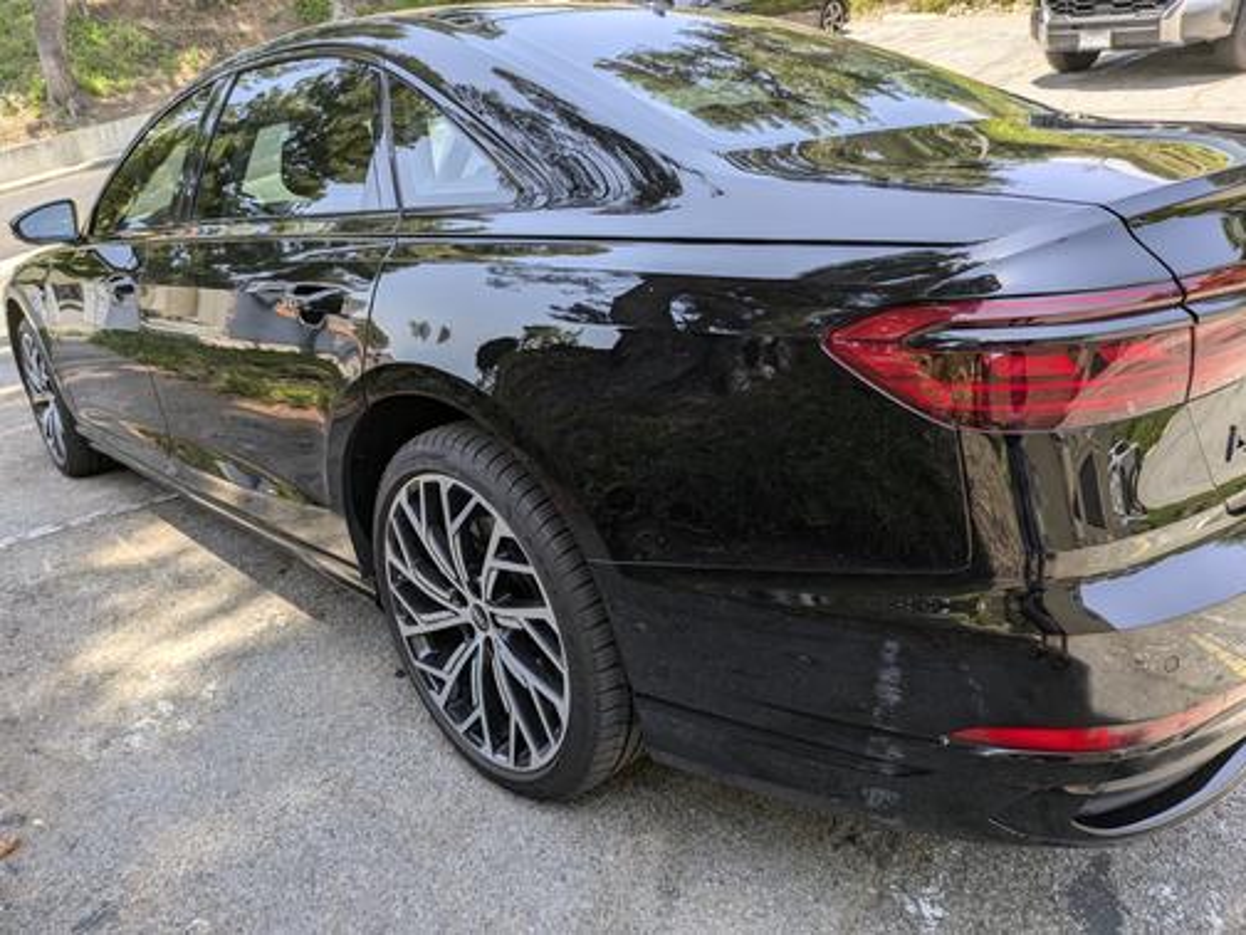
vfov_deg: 56.8
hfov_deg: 71.6
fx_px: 864
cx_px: 623
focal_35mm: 24
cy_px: 468
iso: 41
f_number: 1.7
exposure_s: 1/610
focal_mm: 4.53
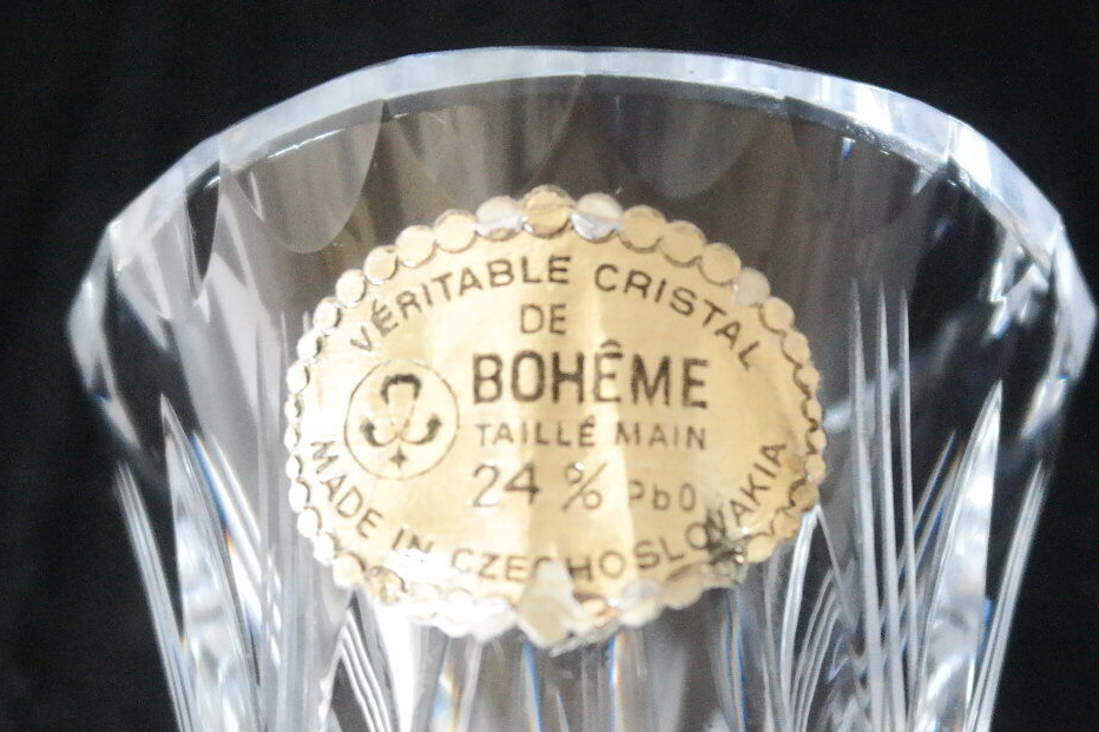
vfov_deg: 10.7
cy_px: 547
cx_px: 559
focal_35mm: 128
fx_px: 3907
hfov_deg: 16.0
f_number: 9
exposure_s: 1/30
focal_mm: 45
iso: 3200
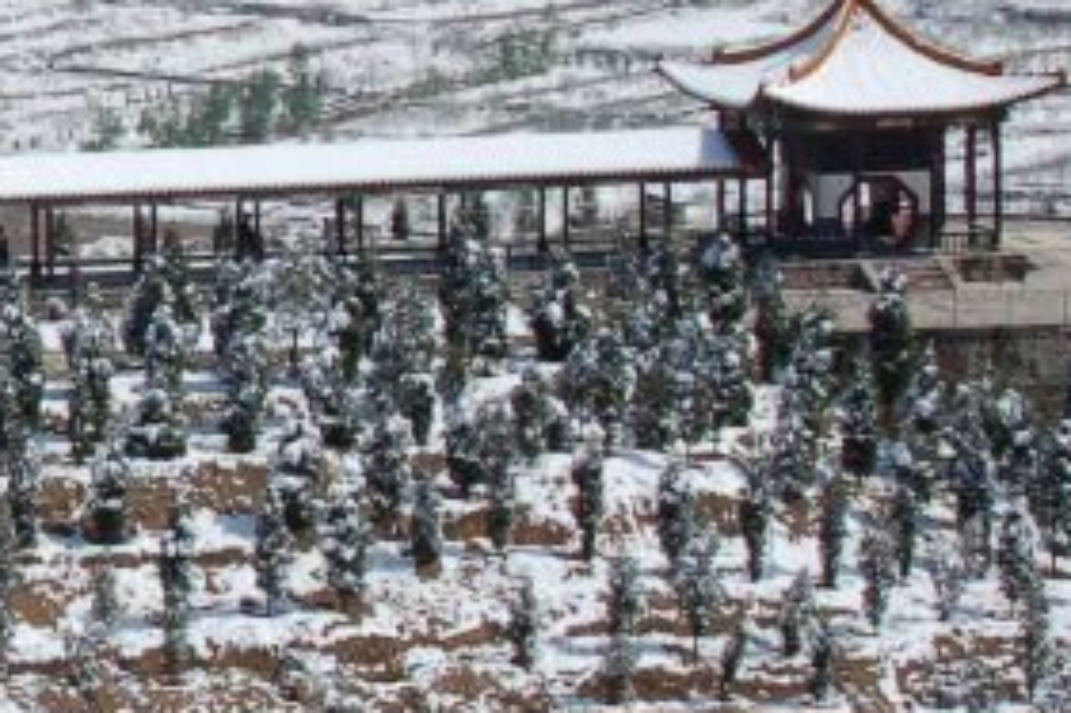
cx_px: -648
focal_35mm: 153
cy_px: -17
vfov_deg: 8.9
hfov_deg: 12.6
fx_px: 4549
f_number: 11
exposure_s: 1/500
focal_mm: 28
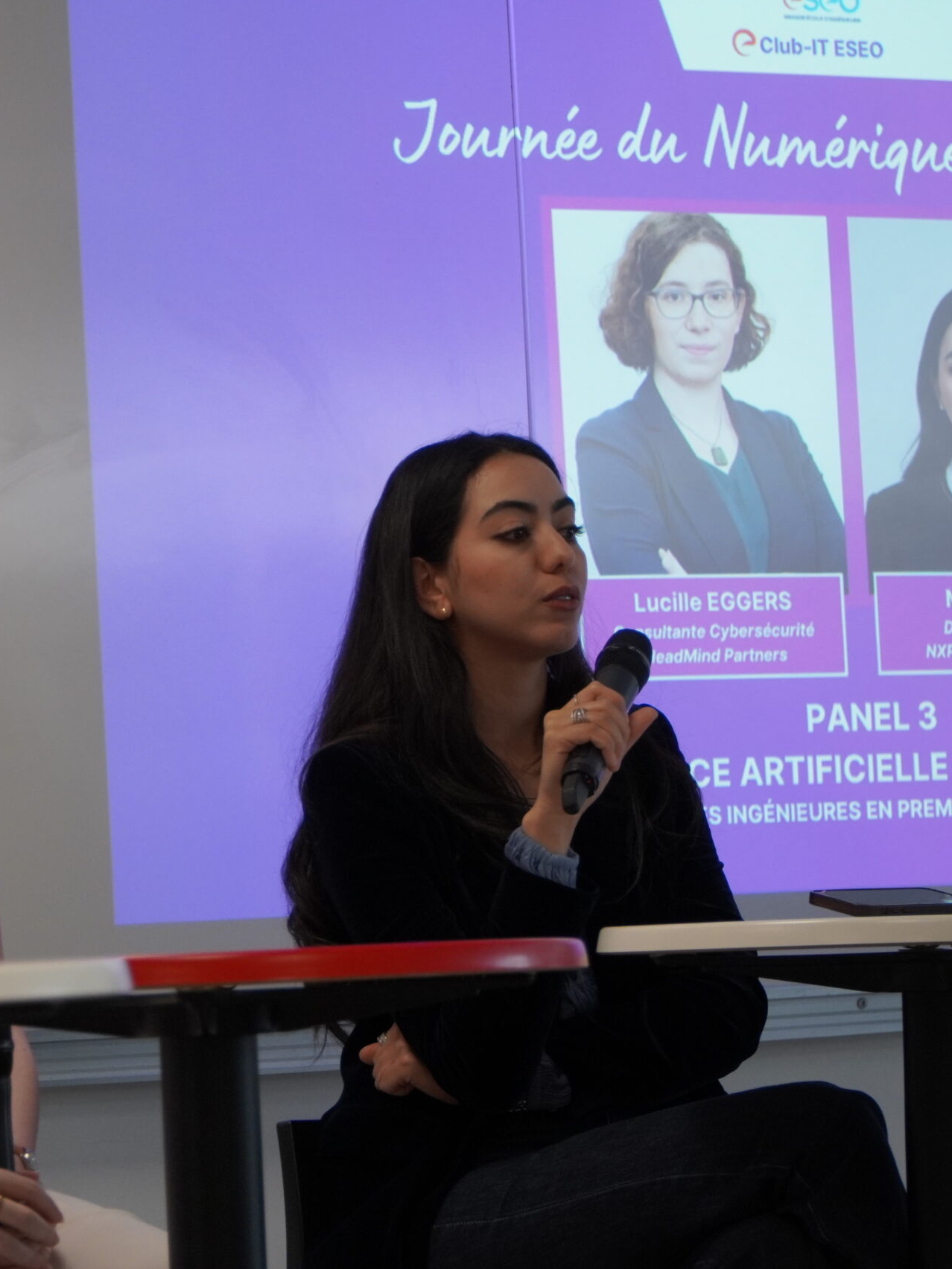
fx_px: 6197
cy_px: 634
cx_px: 242
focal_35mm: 169
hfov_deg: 8.8
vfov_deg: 11.7
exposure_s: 1/160
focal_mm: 78
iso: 1000
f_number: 4
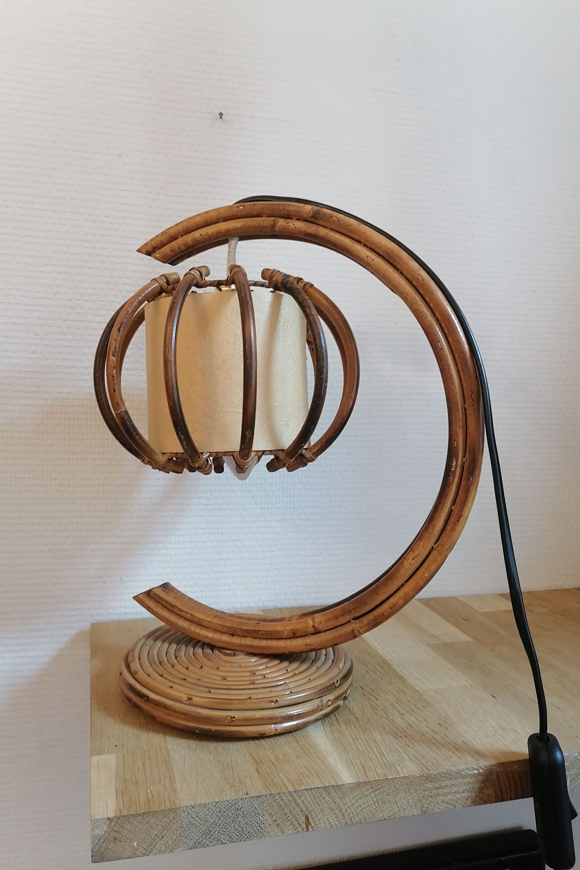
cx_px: 259
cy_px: 423
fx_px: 701
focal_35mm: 29
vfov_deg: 63.6
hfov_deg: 44.9
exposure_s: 1/33.3
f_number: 1.8
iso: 200
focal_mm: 5.3
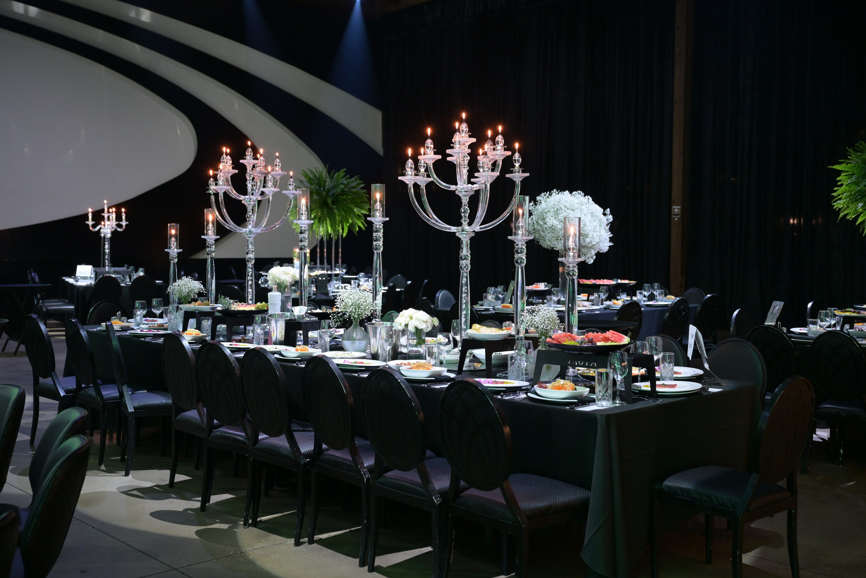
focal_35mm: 39
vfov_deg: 34.2
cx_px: 433
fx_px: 938
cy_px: 289
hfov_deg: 49.5
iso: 1600
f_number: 4
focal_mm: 39
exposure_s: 1/50
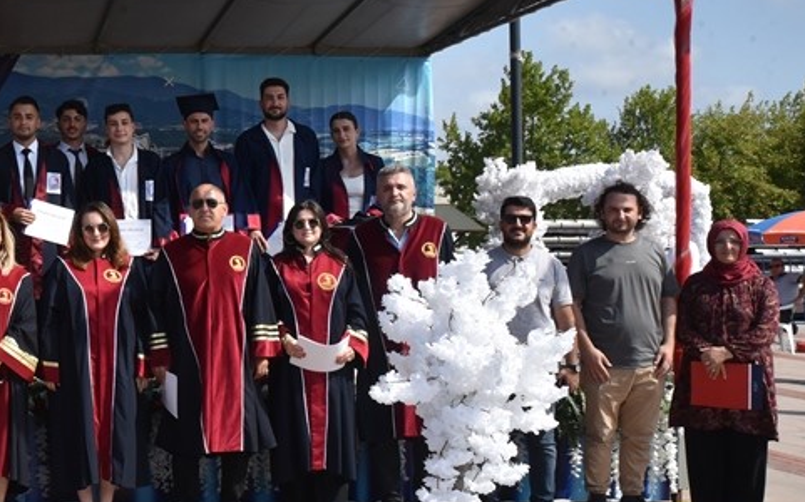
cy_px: 233
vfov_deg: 20.6
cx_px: -20
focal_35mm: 63
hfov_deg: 30.0
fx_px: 1381
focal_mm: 29
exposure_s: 1/1250
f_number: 16
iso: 2000
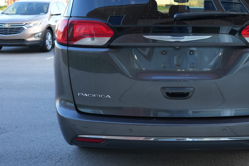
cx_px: 179
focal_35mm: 52
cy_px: 53
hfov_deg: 37.5
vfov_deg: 25.8
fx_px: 360
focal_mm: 35
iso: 640
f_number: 5
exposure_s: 1/80
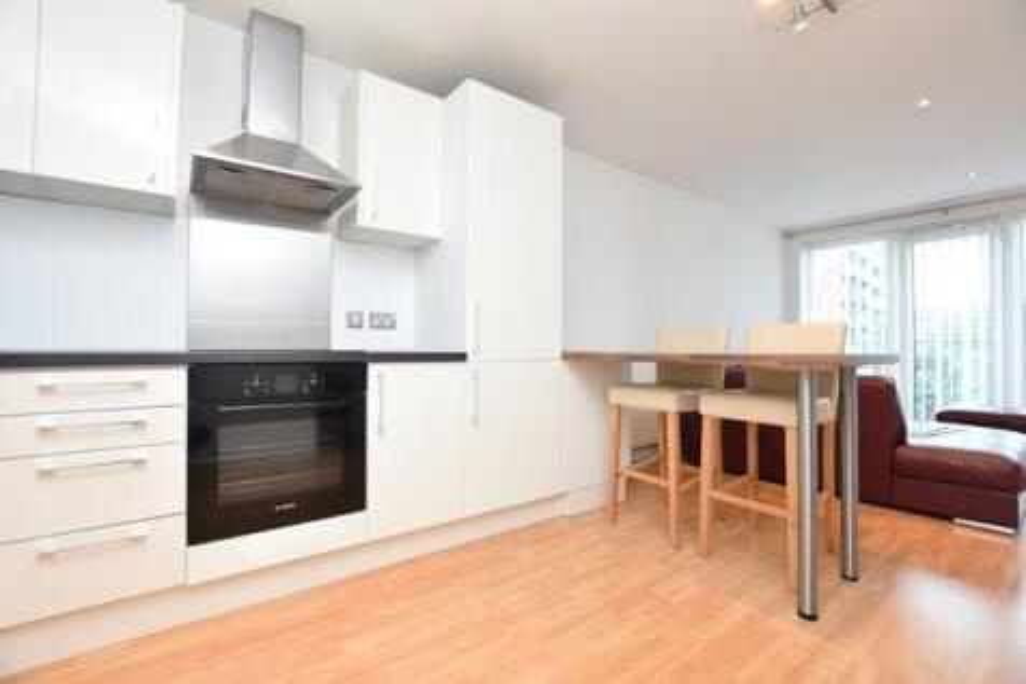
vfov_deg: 77.3
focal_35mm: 15
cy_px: 342
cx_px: 513
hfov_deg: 100.4
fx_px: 427
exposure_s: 1/100
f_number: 5
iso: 800
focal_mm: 10
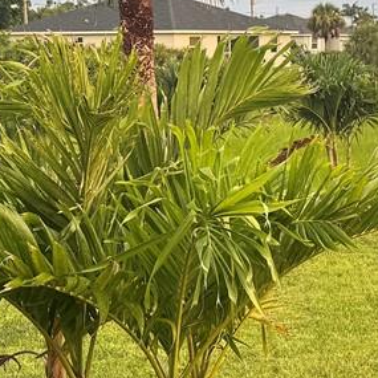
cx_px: 277
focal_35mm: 119
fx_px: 1470
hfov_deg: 14.6
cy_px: 265
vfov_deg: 14.6
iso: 80
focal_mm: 6.76
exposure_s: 1/121
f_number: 1.78
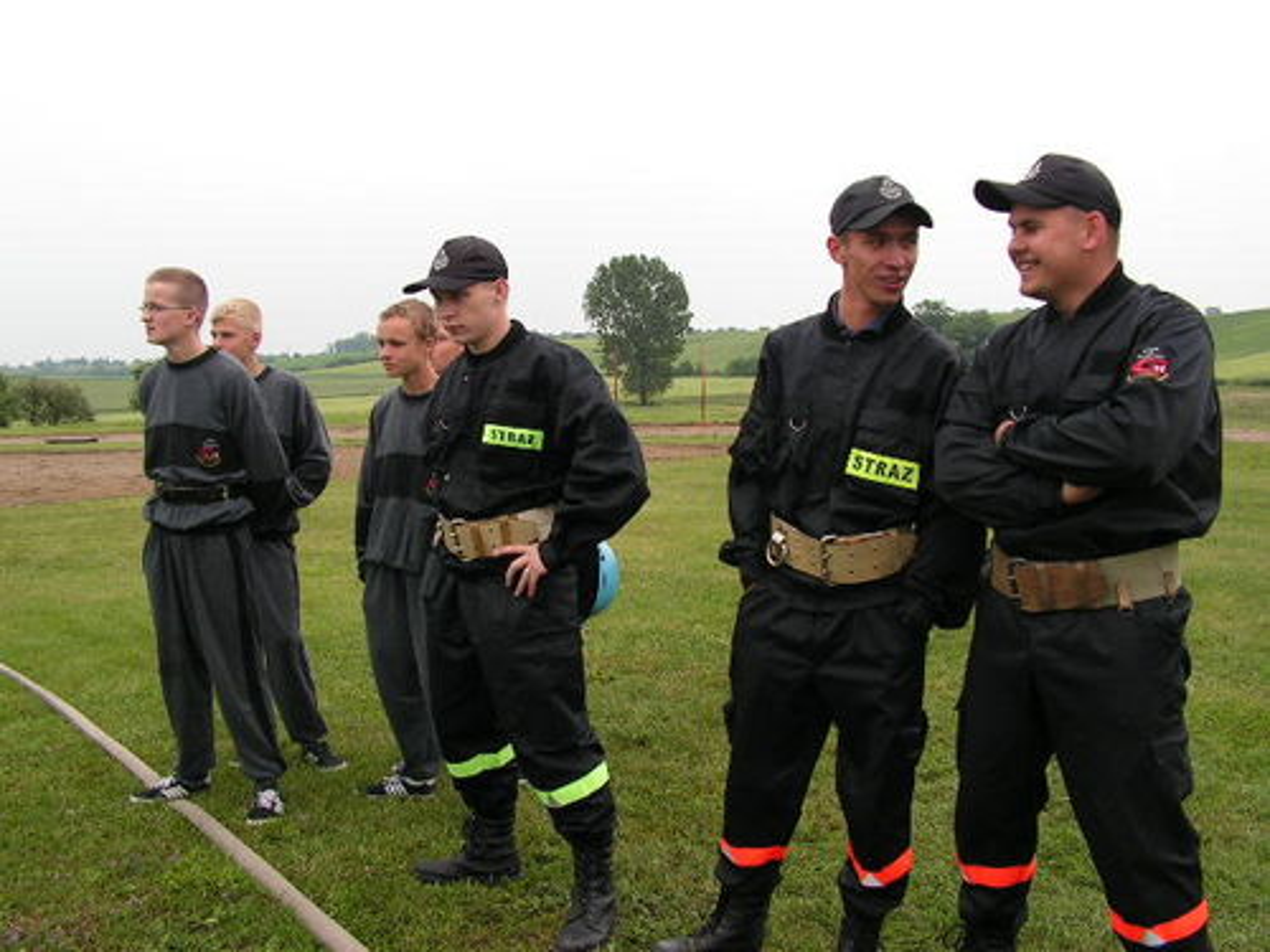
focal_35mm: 36
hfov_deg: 51.4
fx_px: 1321
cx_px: 635
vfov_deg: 39.7
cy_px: 476
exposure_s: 1/60
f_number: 4.8
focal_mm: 6
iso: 64
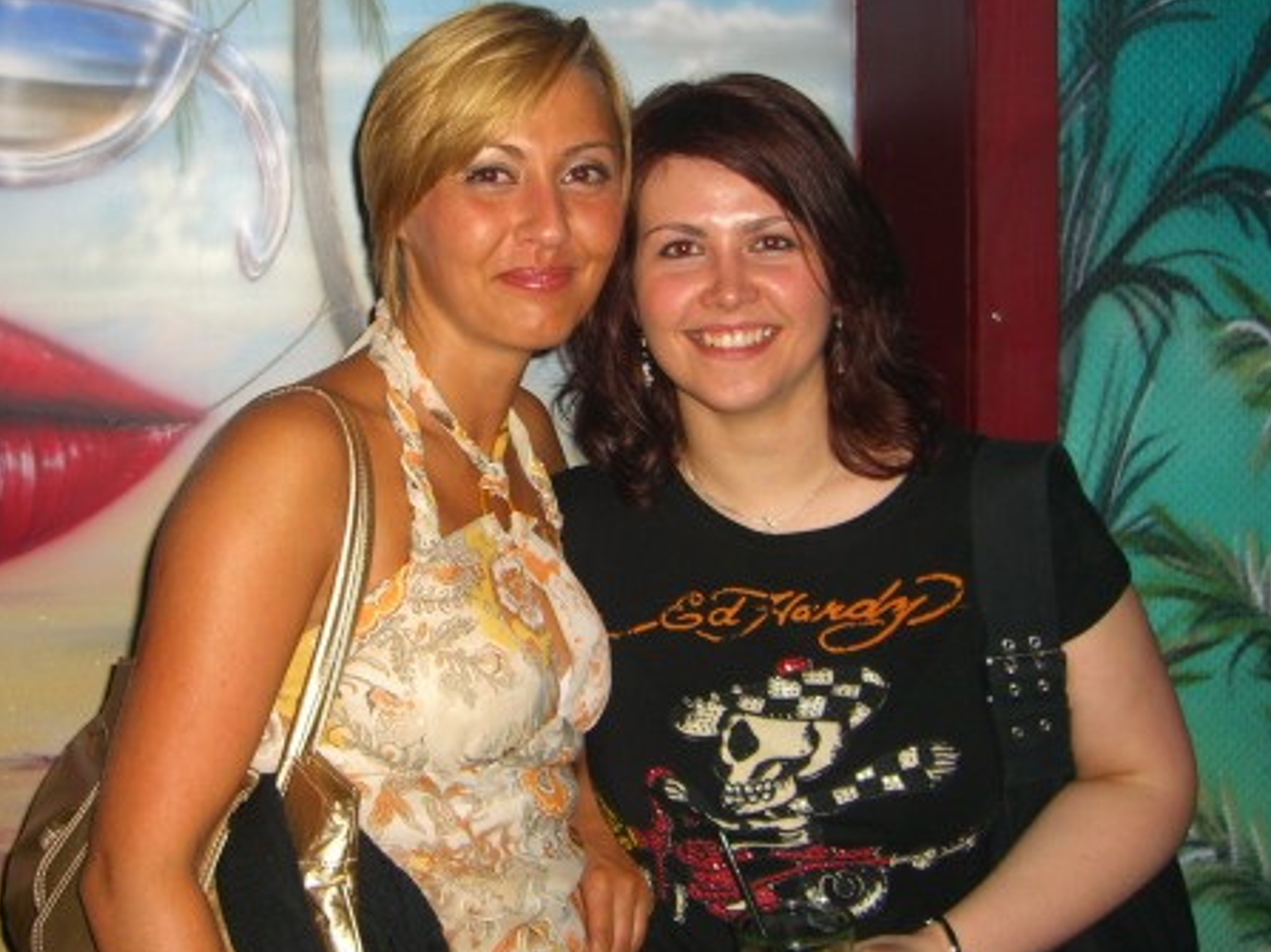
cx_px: 475
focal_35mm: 51
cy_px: 350
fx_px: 1872
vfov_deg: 28.4
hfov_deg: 37.3
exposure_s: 1/60
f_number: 2.8
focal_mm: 7.9
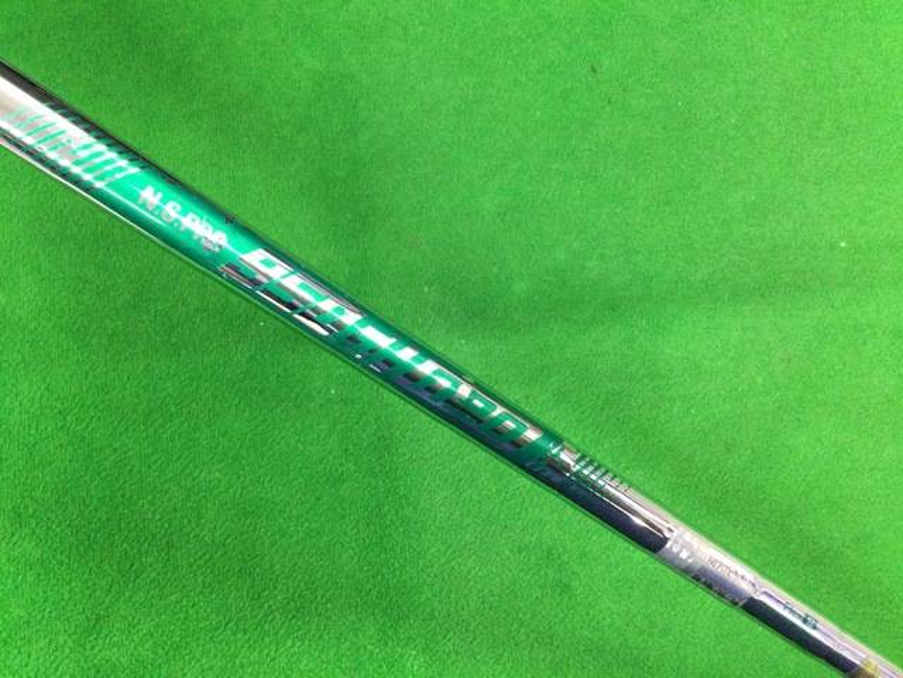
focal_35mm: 31
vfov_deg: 45.4
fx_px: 809
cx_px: 452
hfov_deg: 58.4
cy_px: 339
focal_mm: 3.3
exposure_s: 1/30
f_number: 2.4
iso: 200
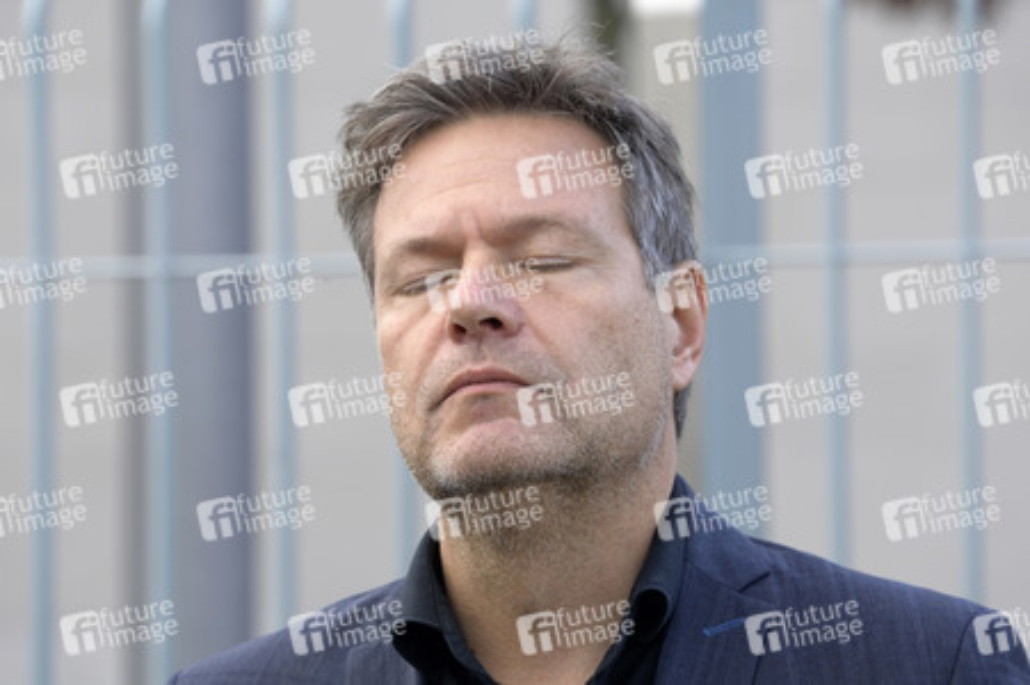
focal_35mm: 300
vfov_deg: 4.6
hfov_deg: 6.9
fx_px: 8577
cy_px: 342
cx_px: 515
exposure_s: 1/250
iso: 800
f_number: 8
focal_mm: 300
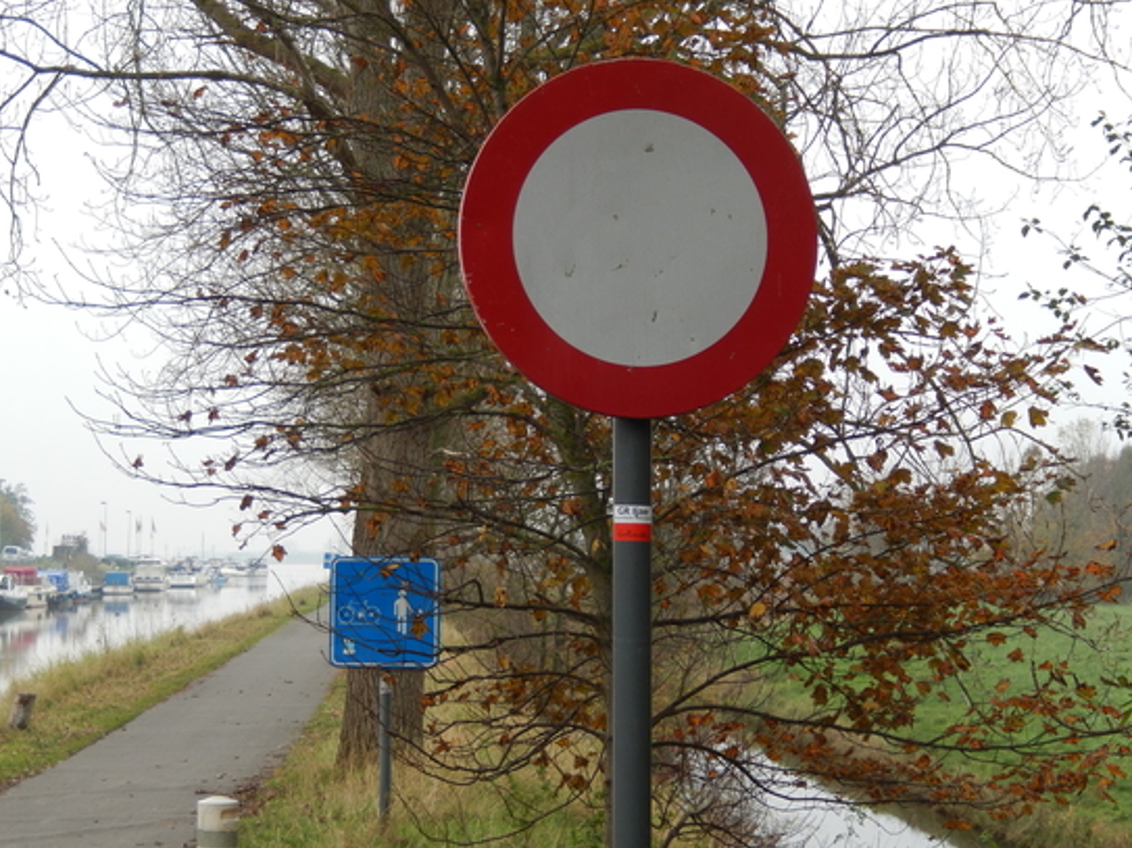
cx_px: 513
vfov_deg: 19.9
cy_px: 454
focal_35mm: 74
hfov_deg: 26.3
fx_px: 2419
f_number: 4.8
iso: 125
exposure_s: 1/50
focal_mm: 12
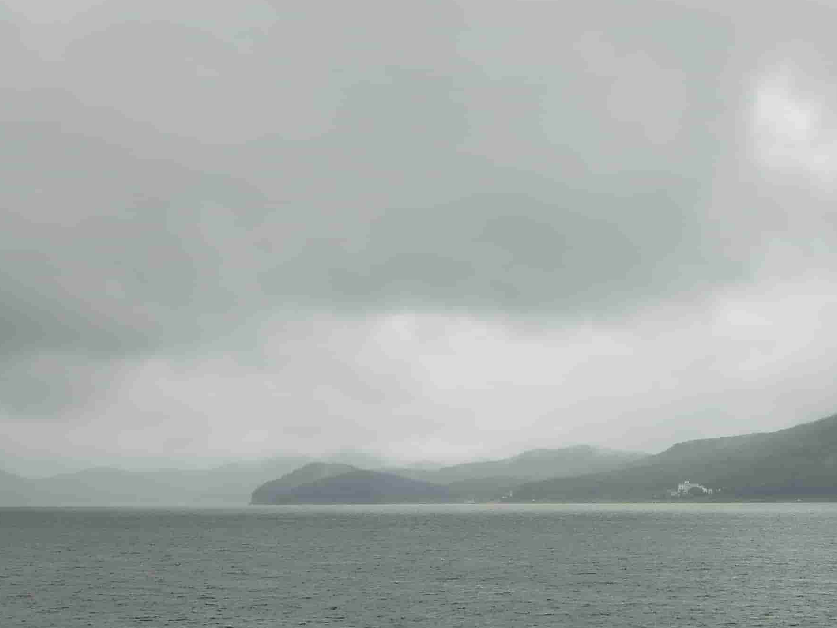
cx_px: 599
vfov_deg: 14.5
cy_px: 297
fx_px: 2466
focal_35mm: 102
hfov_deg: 19.2
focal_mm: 14.5
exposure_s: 1/320
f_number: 7.7
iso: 50
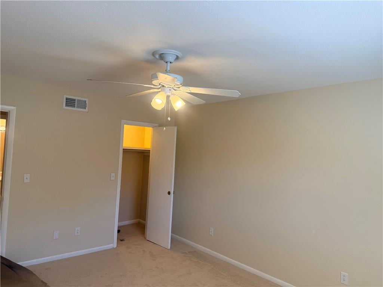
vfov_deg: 56.8
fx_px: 266
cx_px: 192
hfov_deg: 71.6
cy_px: 144
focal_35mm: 24
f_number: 1.78
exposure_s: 1/234
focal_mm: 6.76
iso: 160
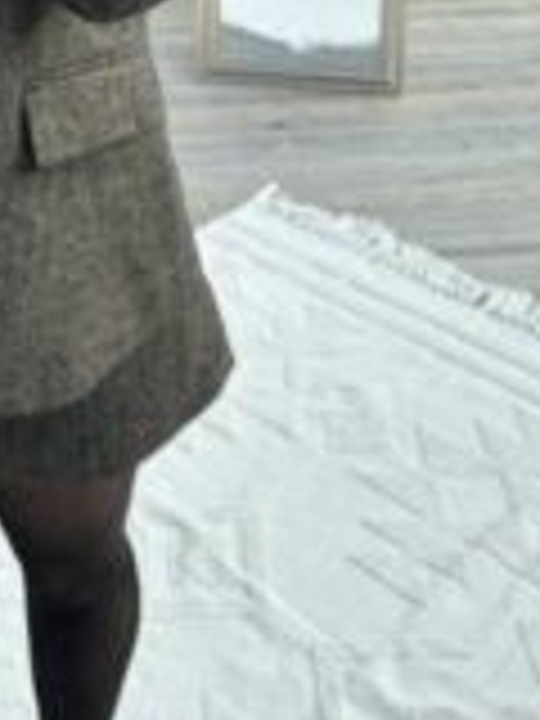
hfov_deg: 21.7
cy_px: -50
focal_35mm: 65
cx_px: -14
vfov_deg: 27.6
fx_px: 1352
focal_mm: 5.96
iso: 50
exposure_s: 1/742
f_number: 1.6
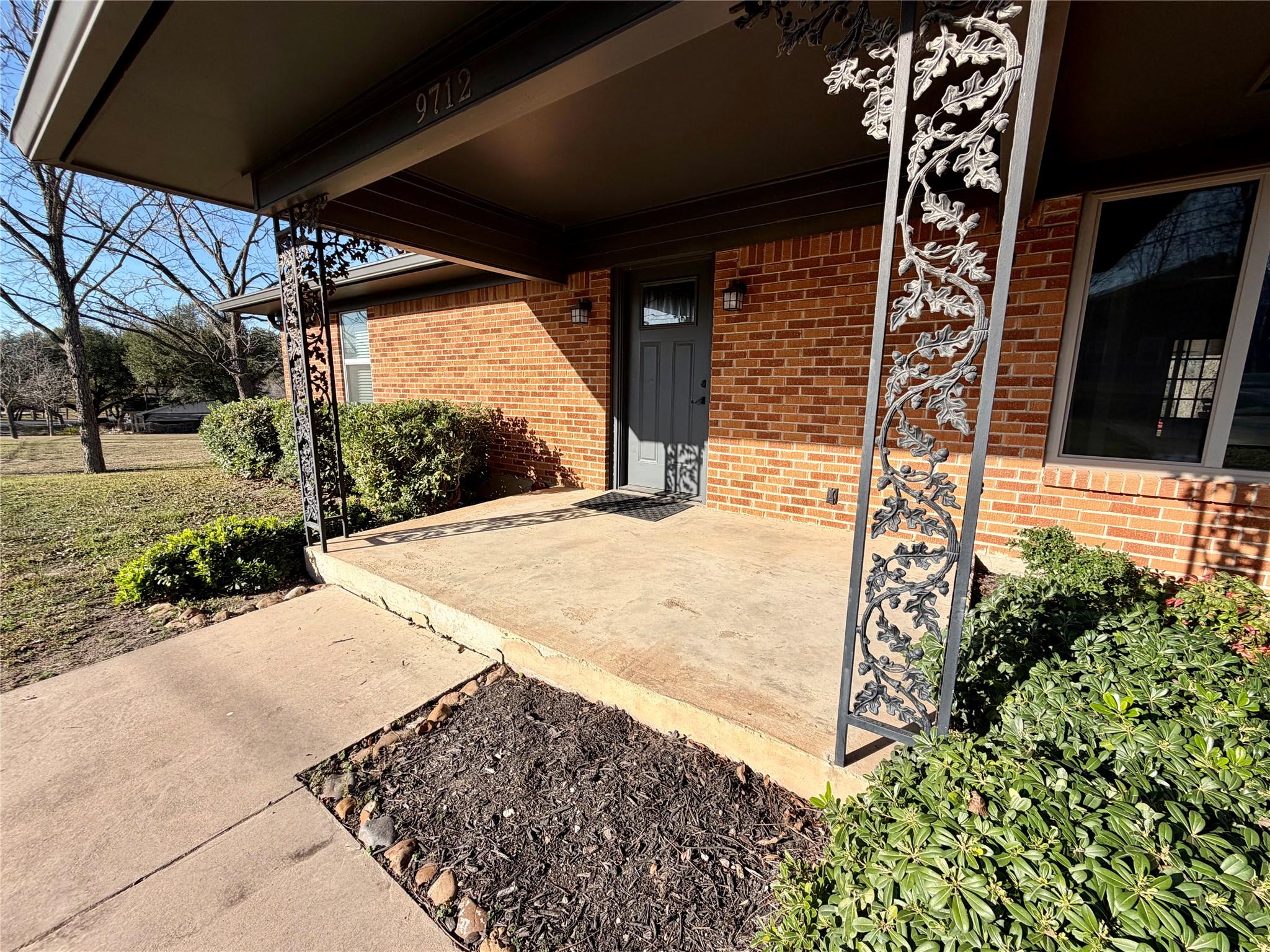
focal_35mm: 14
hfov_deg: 102.1
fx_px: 514
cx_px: 635
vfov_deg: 85.7
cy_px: 476
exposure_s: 1/770
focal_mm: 2.22
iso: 25
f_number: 2.2
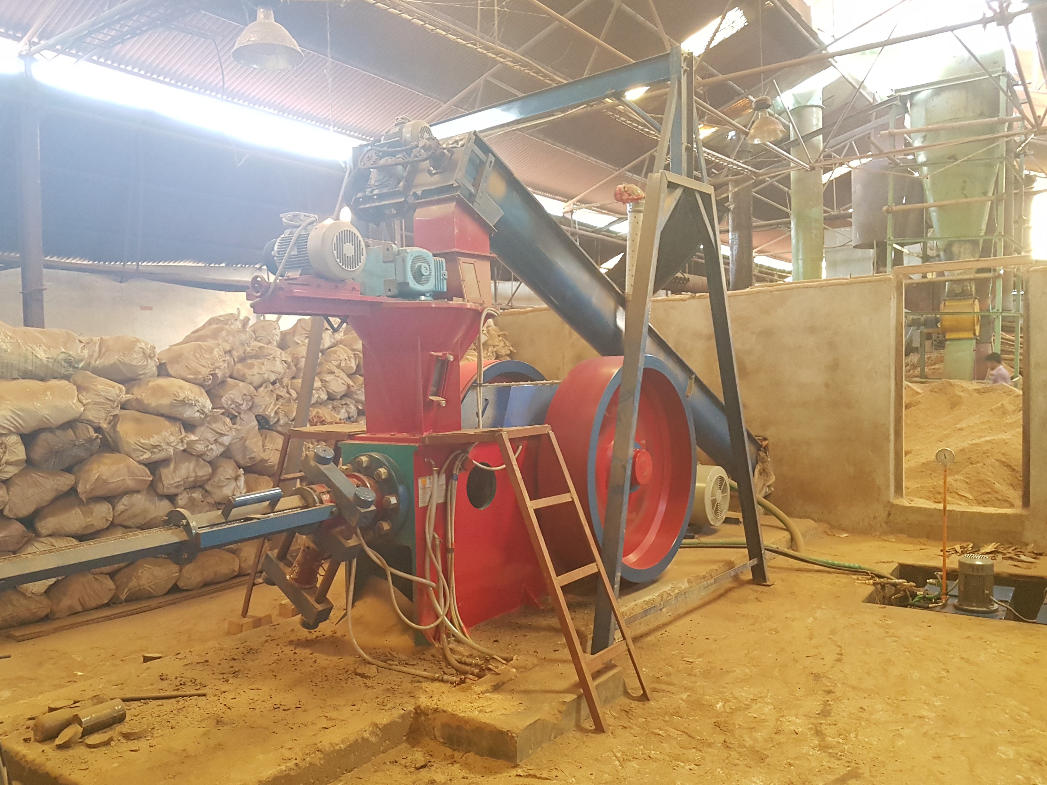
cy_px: 386
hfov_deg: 65.3
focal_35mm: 27
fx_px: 817
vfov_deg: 51.3
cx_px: 531
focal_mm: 4.2
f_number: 1.7
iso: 200
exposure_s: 1/16
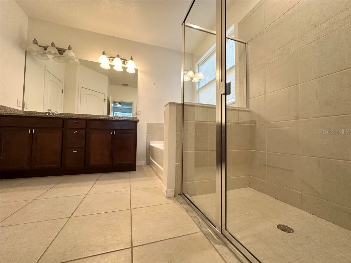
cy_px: 132
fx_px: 142
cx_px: 176
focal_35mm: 14
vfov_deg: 85.7
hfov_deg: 102.1
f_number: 2.2
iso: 250
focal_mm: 2.22
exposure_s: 1/120
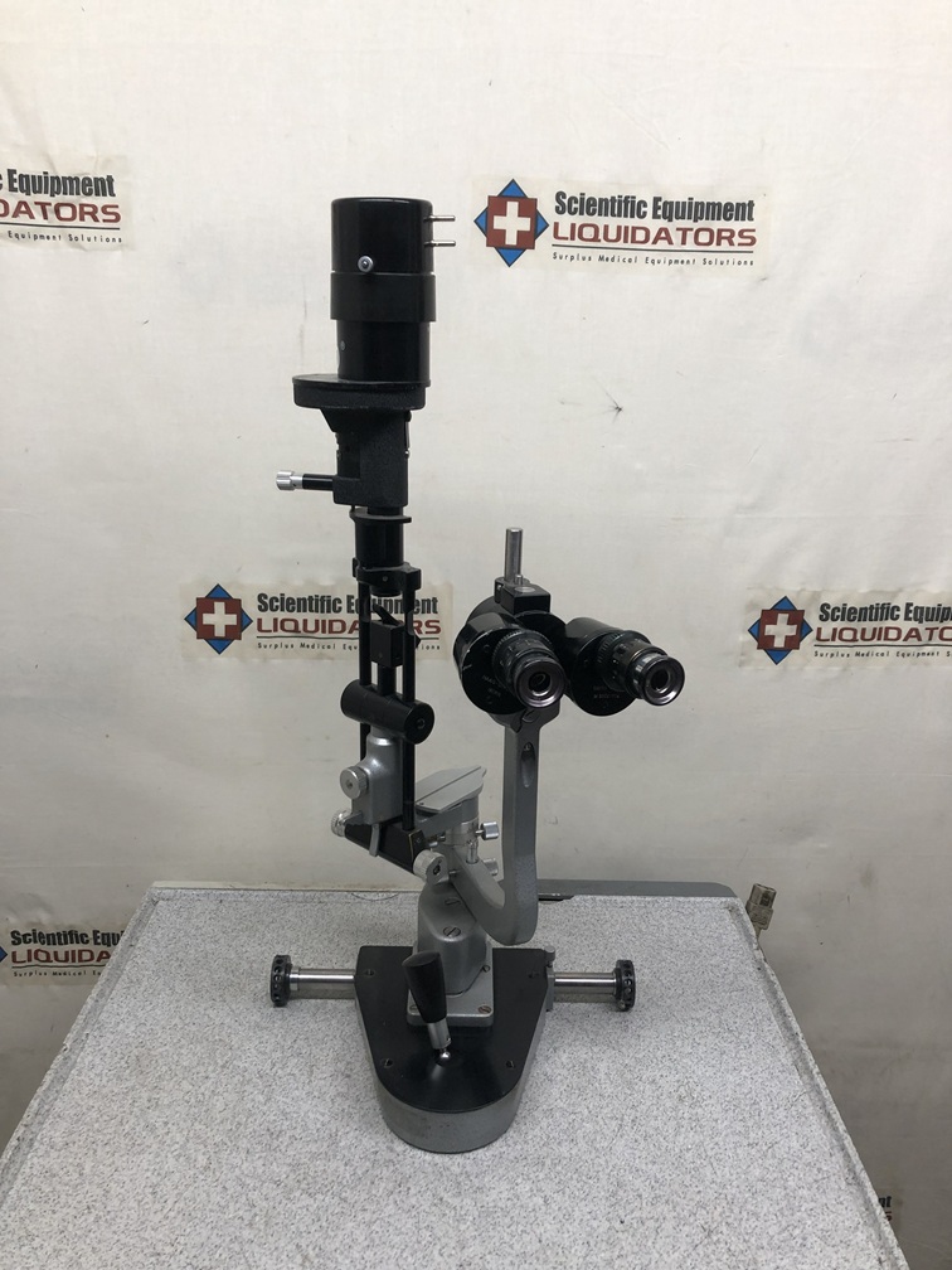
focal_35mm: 28
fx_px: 1027
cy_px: 635
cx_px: 476
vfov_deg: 63.4
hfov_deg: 49.7
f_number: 1.8
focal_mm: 3.99
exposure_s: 1/40
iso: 25
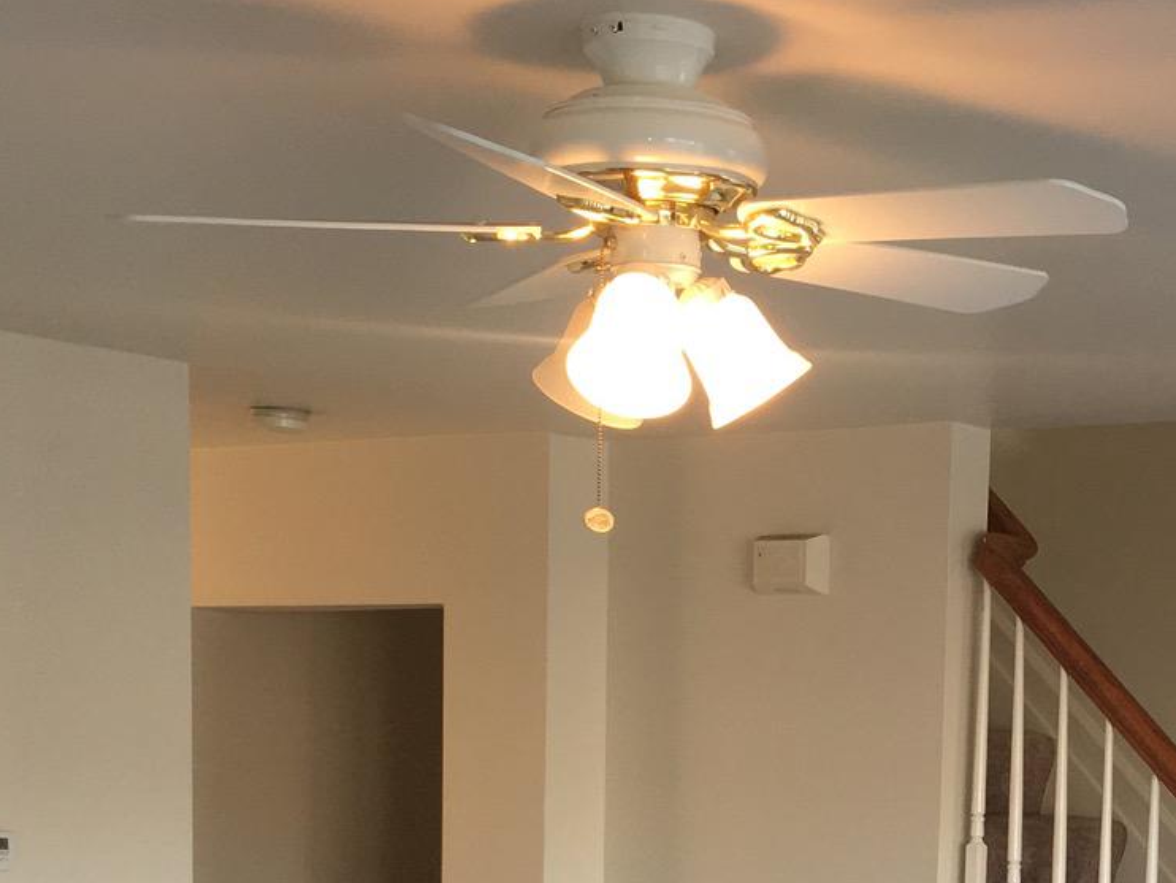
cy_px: 1165
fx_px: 2719
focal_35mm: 80
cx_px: 1100
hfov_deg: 23.6
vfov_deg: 17.3
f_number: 2.2
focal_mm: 4.15
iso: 32
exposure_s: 1/30
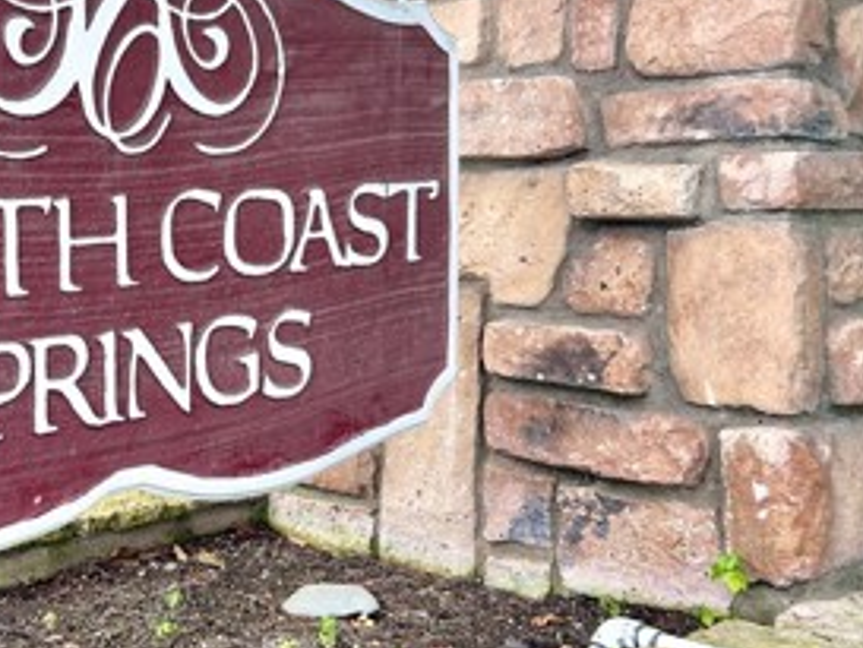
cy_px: 262
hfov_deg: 30.5
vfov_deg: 24.0
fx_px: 1521
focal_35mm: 61
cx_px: 111
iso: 50
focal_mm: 5.7
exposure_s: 1/531
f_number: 1.5
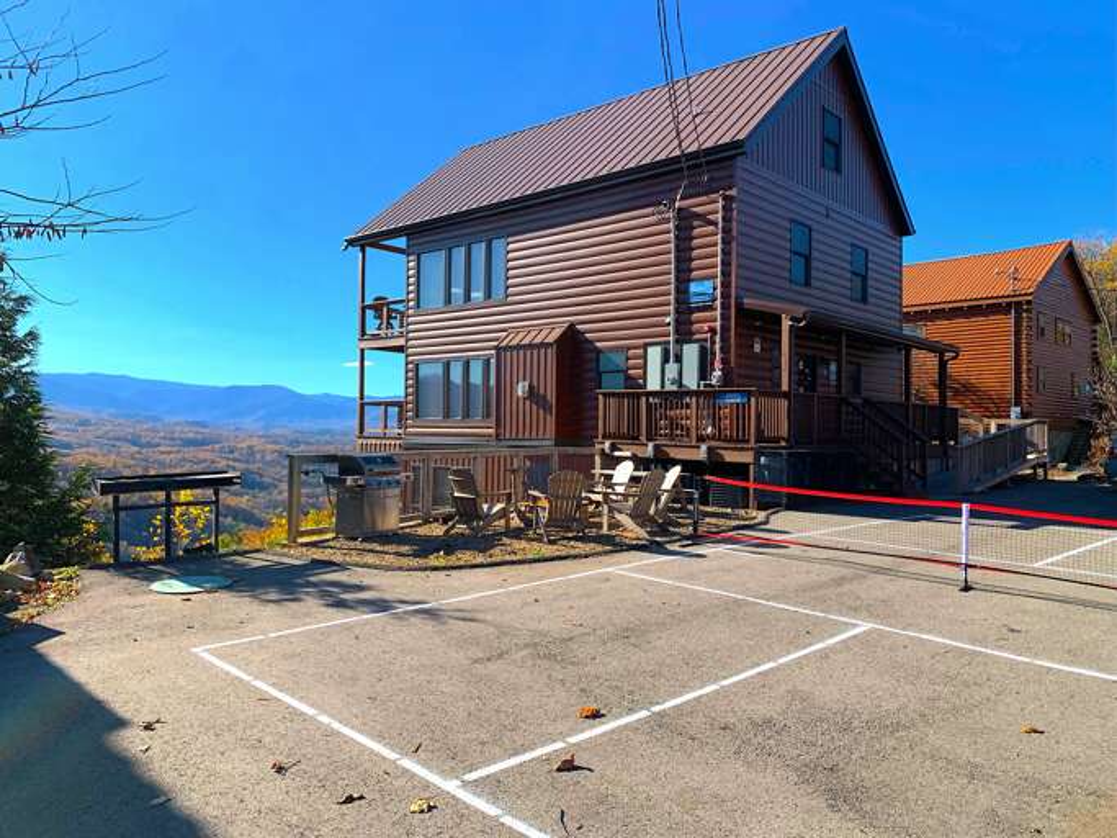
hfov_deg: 67.3
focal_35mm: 26
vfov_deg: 53.0
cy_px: 419
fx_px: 839
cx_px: 558
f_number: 1.8
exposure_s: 1/1634
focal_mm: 4.25
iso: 25
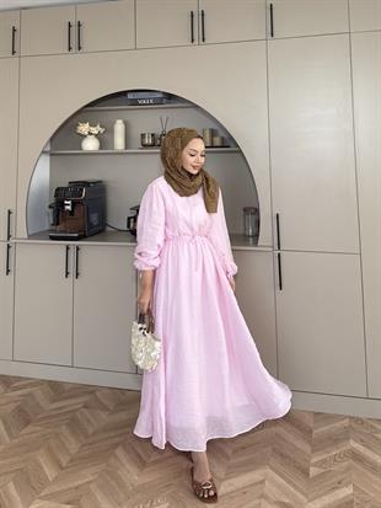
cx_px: 190
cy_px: 254
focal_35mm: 24
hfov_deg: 56.8
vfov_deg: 71.6
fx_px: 352
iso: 160
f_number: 1.78
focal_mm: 6.76
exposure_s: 1/121
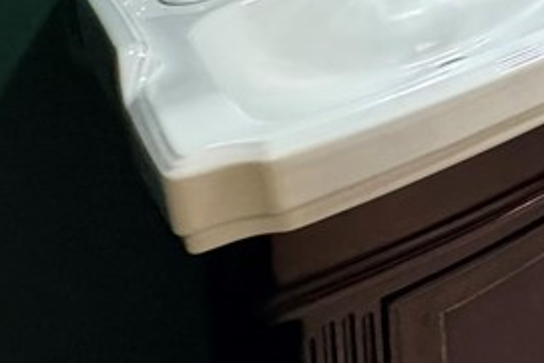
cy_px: -309
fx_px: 832
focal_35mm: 55
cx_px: 939
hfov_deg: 23.1
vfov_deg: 18.6
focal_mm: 2.22
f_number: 2.2
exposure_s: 1/60
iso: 400
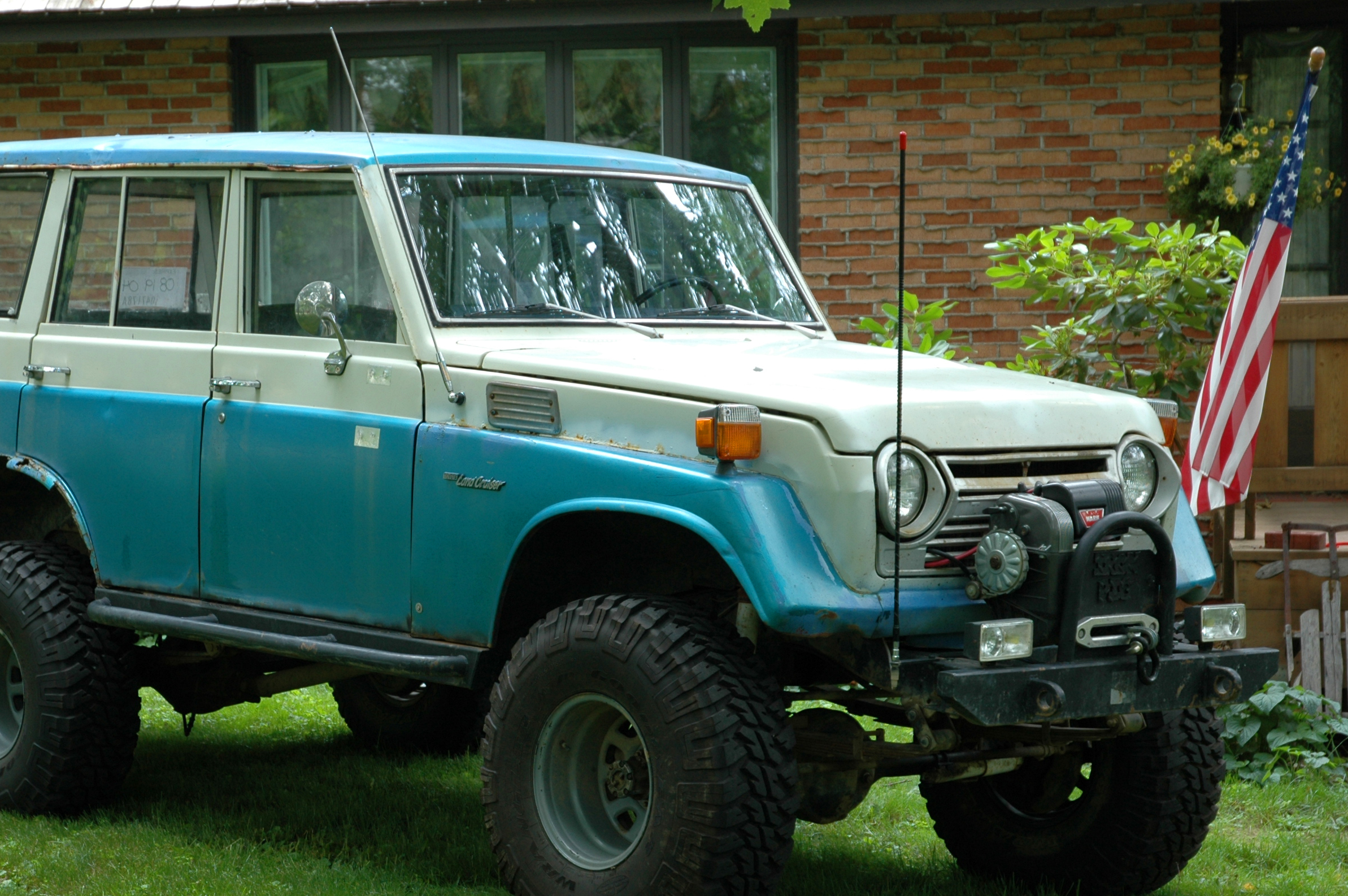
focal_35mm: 87
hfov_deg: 23.4
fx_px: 3254
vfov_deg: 15.7
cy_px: 463
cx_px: 532
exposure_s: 1/60
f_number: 4.5
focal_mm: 46
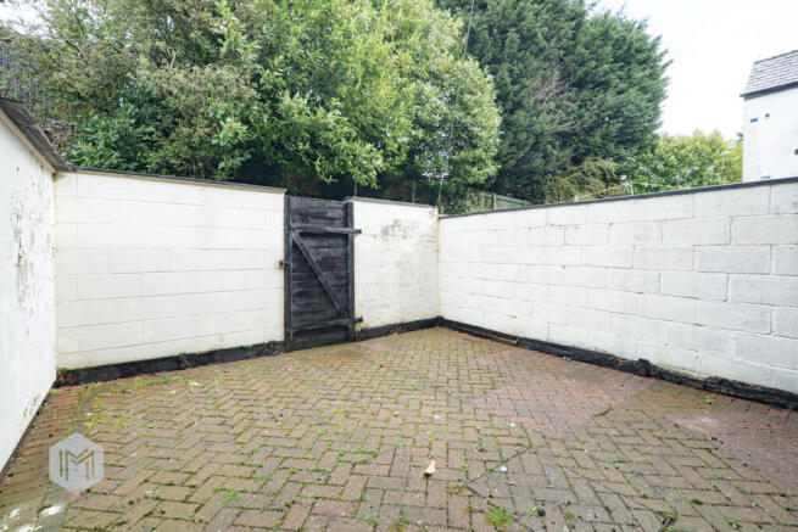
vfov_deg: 77.4
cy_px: 266
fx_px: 333
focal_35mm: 15
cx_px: 399
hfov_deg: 100.4
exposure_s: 1/50
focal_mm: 15
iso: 400
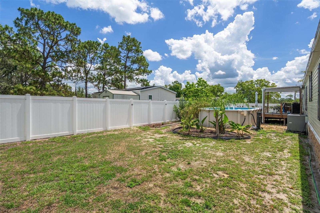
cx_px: 160
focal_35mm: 17
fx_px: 151
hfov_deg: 93.3
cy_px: 106
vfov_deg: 70.4
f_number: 8
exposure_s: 1/250
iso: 320
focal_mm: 17
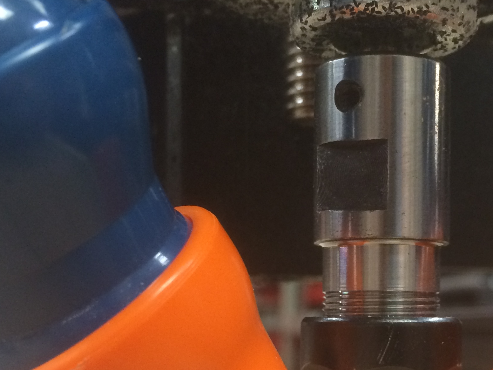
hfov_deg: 31.4
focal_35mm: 61
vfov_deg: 23.4
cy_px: 327
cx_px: 341
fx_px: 869
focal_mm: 4.15
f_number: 2.2
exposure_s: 1/30
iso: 160
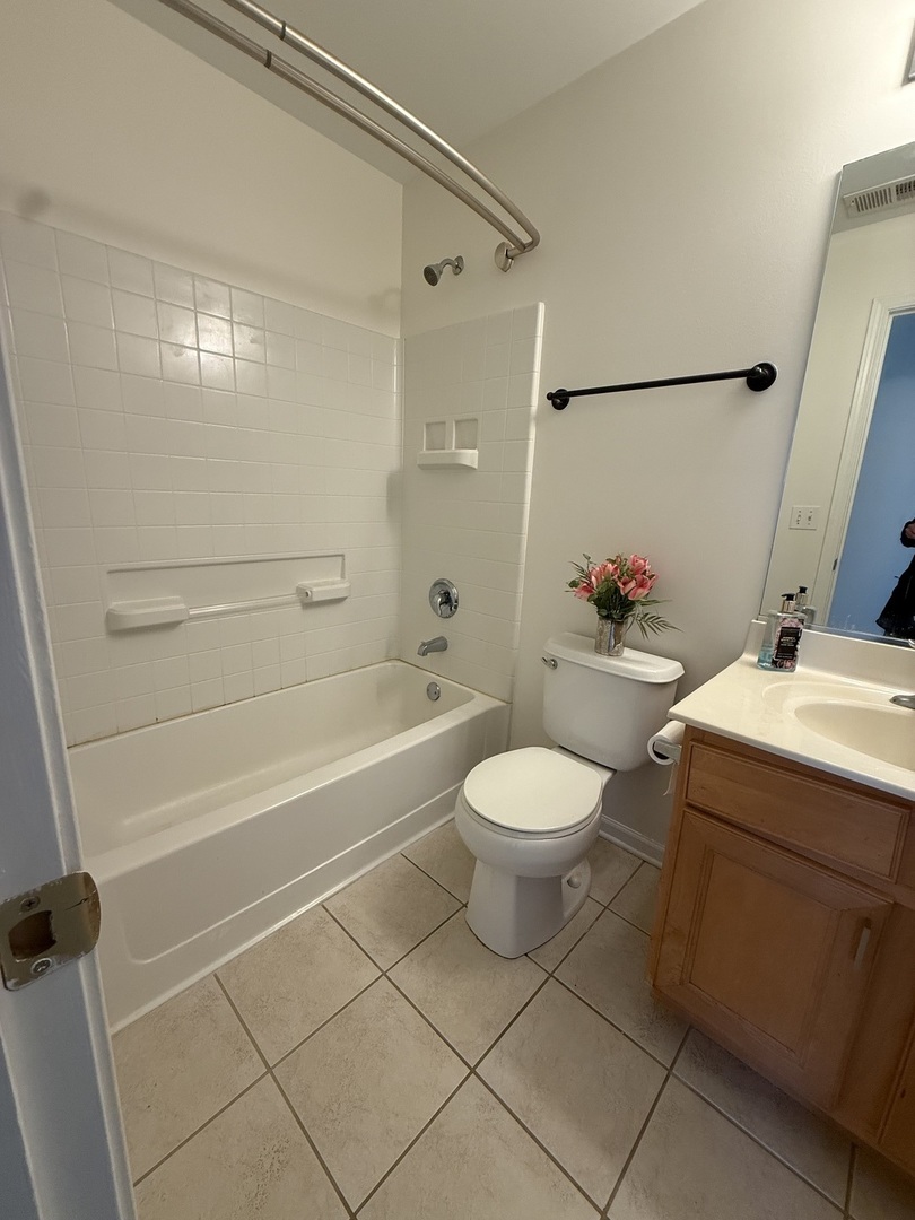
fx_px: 493
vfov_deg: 102.1
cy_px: 610
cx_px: 458
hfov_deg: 85.7
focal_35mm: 14
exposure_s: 1/120
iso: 200
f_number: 2.2
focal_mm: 2.22
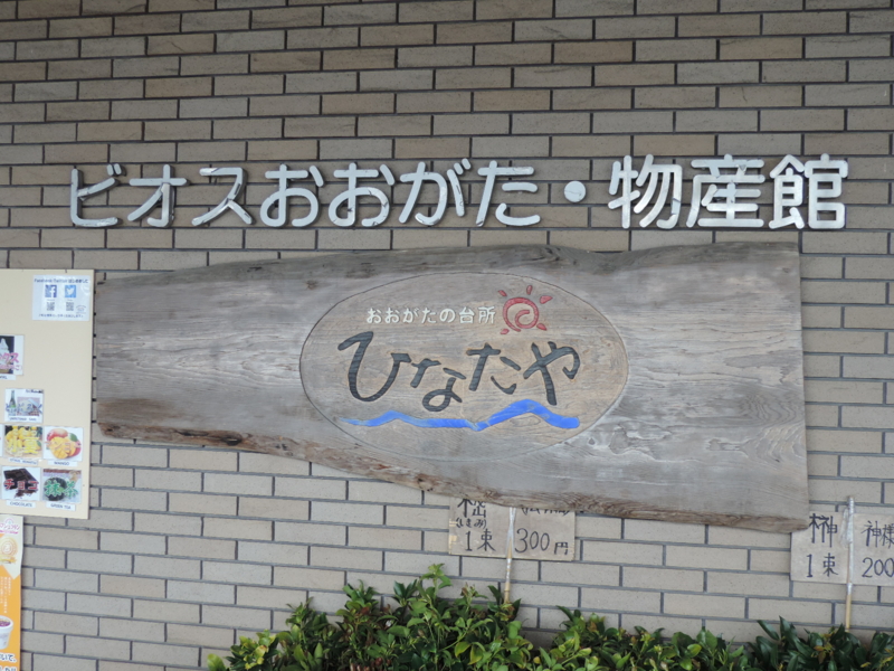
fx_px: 1033
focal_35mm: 40
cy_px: 336
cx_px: 447
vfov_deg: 36.0
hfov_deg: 46.8
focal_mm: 7.1
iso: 110
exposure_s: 1/50
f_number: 3.3
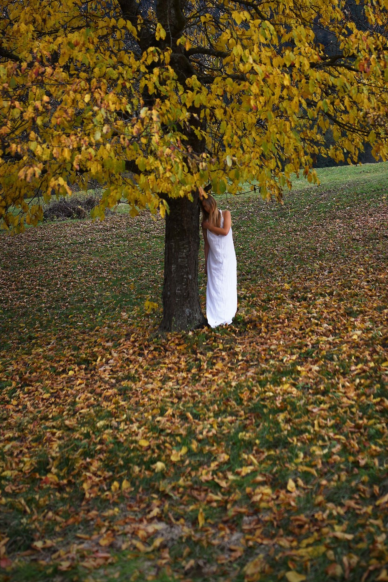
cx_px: 230
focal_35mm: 57
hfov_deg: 23.8
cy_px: 126
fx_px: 921
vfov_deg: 34.1
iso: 160
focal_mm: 35
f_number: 2.5
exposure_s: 1/800
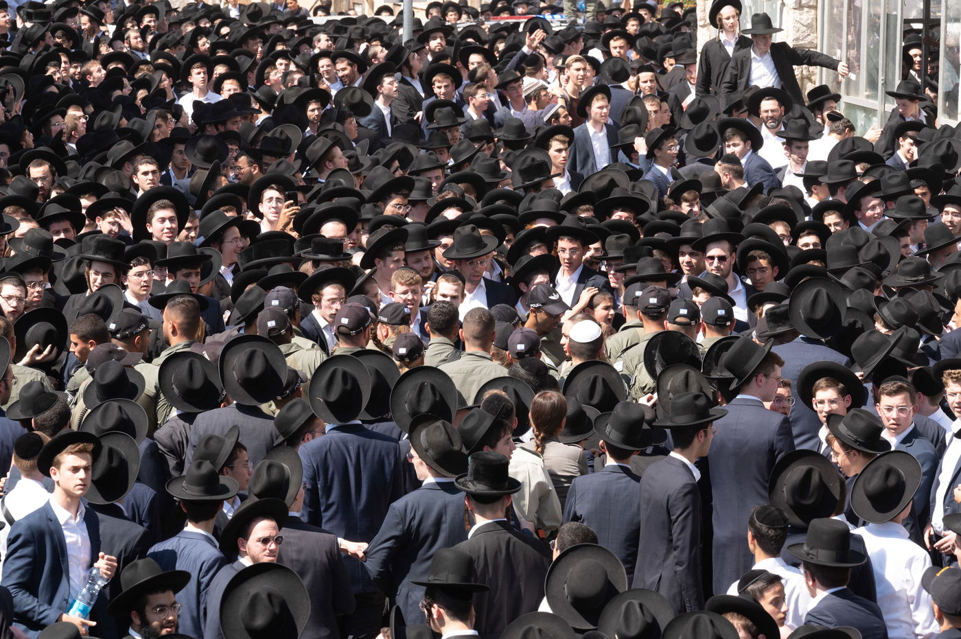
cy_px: 320
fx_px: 5334
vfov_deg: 6.9
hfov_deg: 10.3
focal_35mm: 200
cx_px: 480
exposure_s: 1/400
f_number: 13
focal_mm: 200
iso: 800
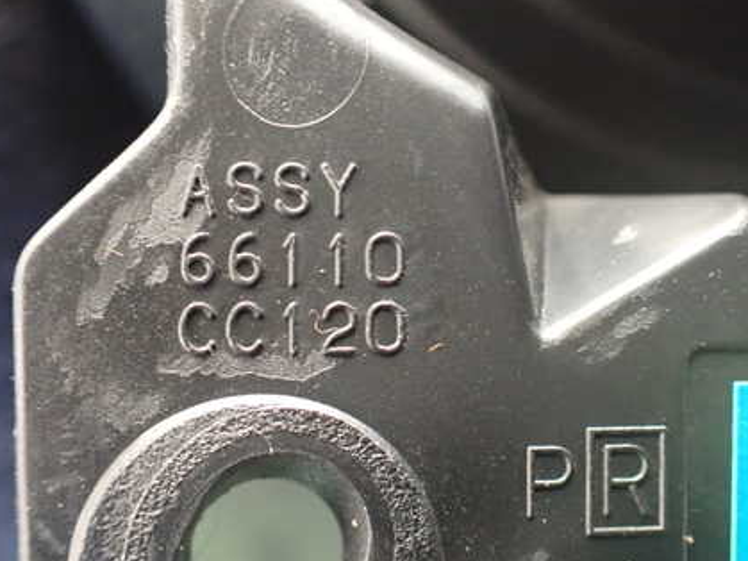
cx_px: 459
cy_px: 282
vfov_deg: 33.6
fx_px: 929
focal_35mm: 43
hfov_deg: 43.6
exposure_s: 1/60
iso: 800
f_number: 2.3
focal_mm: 5.4
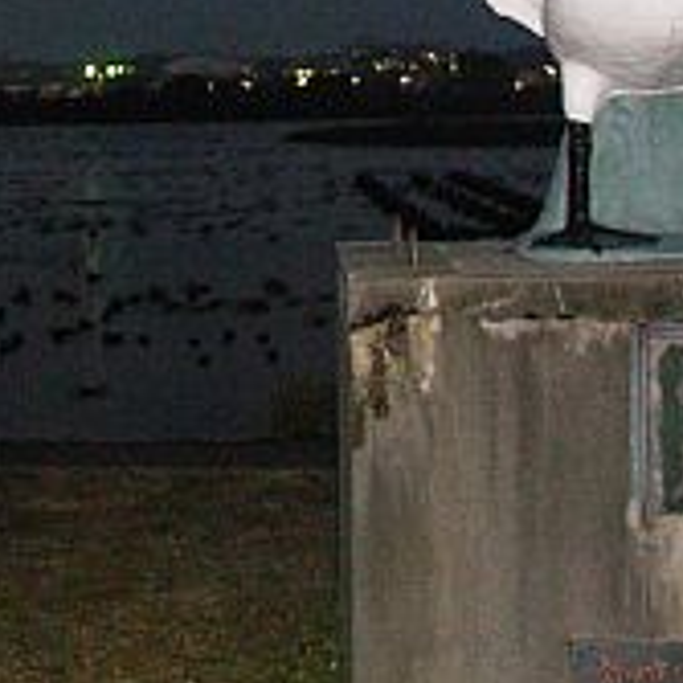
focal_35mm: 95
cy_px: -20
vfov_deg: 17.8
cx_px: -90
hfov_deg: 17.6
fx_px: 2121
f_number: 2.8
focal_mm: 7.2
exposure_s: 1/1.6
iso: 400
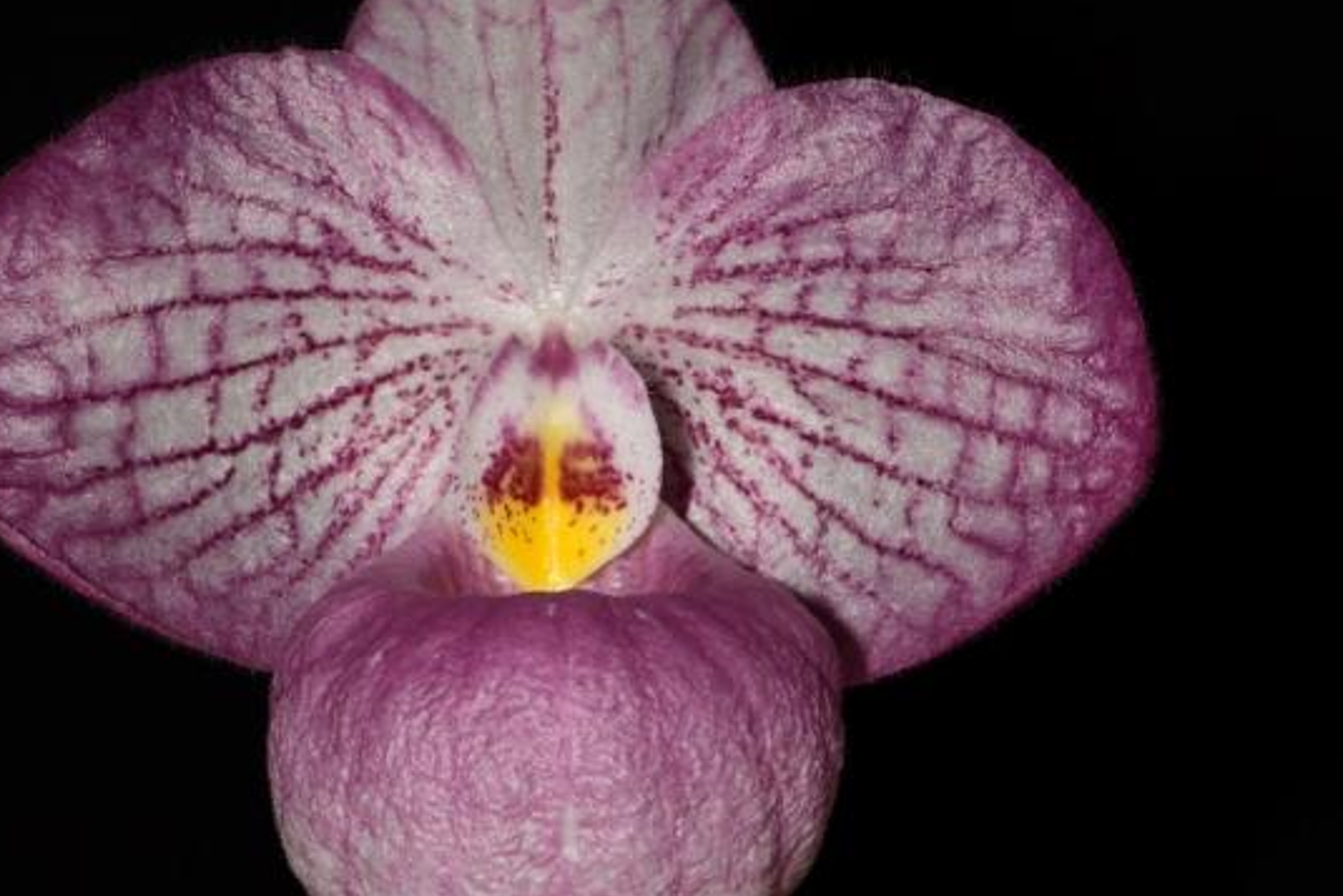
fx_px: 7500
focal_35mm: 201
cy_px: 471
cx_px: 532
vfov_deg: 6.8
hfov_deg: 10.2
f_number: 18
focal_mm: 105
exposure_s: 1/60
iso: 400
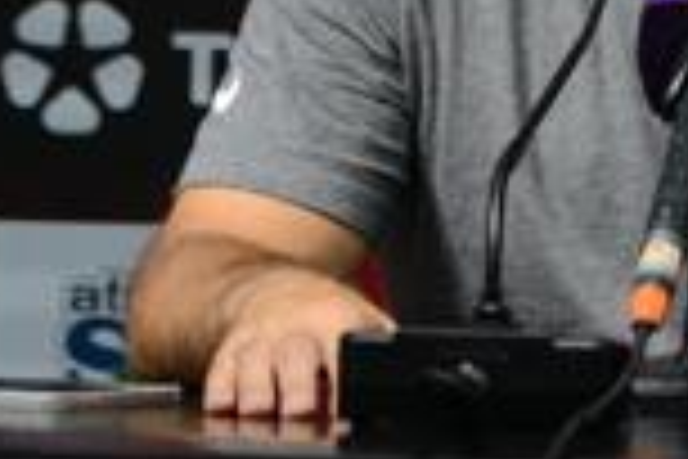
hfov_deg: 2.6
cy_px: -144
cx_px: 845
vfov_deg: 1.7
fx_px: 15345
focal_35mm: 803
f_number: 5
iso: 800
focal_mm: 200
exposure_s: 1/400
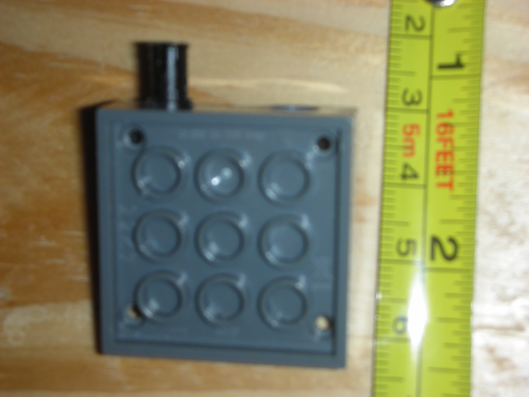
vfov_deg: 20.2
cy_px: 198
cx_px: 264
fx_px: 1116
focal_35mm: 73
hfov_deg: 26.7
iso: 50
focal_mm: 12.2
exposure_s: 1/120
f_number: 12.4
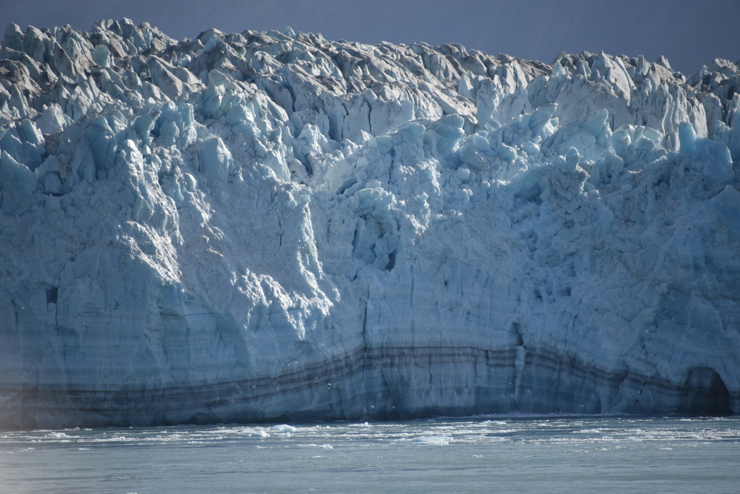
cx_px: 370
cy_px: 247
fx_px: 6168
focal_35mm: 300
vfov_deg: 4.6
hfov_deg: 6.9
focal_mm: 300
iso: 110
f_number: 5.6
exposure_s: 1/640
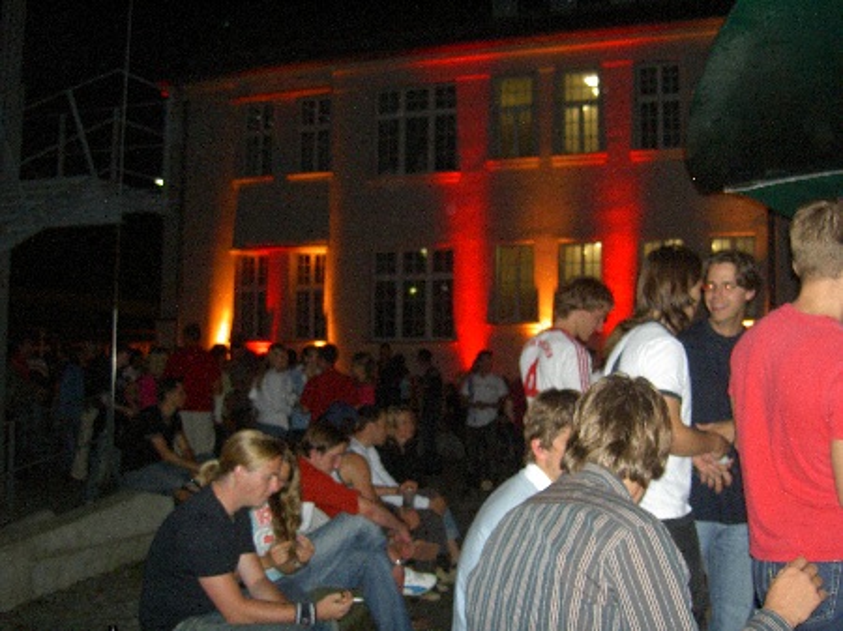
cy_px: 316
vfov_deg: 36.8
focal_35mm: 39
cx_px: 422
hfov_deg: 47.9
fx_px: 949
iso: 100
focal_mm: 8
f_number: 2.8
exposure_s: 1/59.5
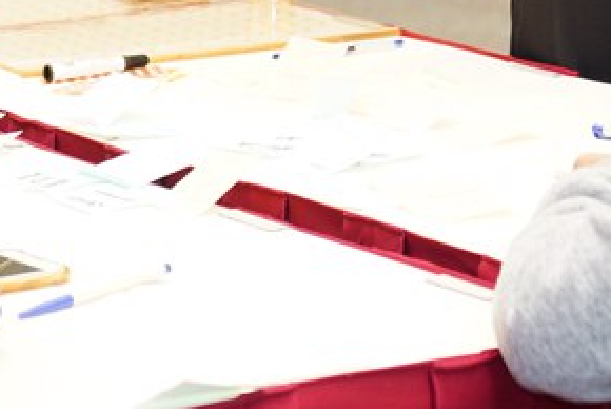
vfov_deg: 5.5
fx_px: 4213
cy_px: -358
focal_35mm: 248
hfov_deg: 8.3
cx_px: 272
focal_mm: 48
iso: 1600
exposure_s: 1/200
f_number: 3.2
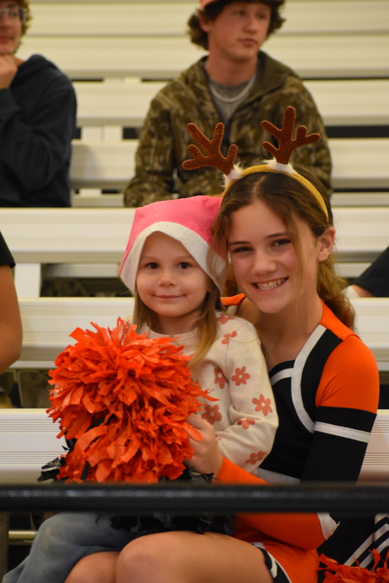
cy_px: 292
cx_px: 194
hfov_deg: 8.3
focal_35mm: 165
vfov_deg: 12.5
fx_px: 2673
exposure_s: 1/125
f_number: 4.8
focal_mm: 110
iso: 3200
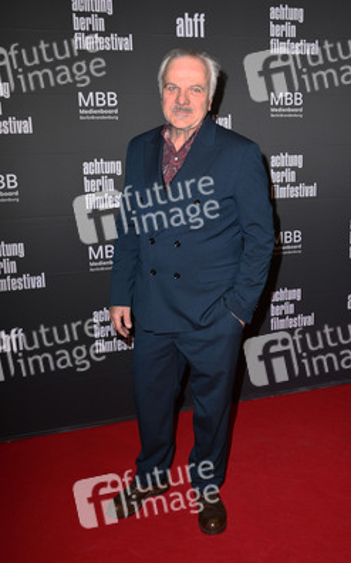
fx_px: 536
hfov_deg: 36.2
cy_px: 282
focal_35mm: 35
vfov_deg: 55.4
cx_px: 188
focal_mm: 34
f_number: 6.3
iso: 640
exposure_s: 1/250
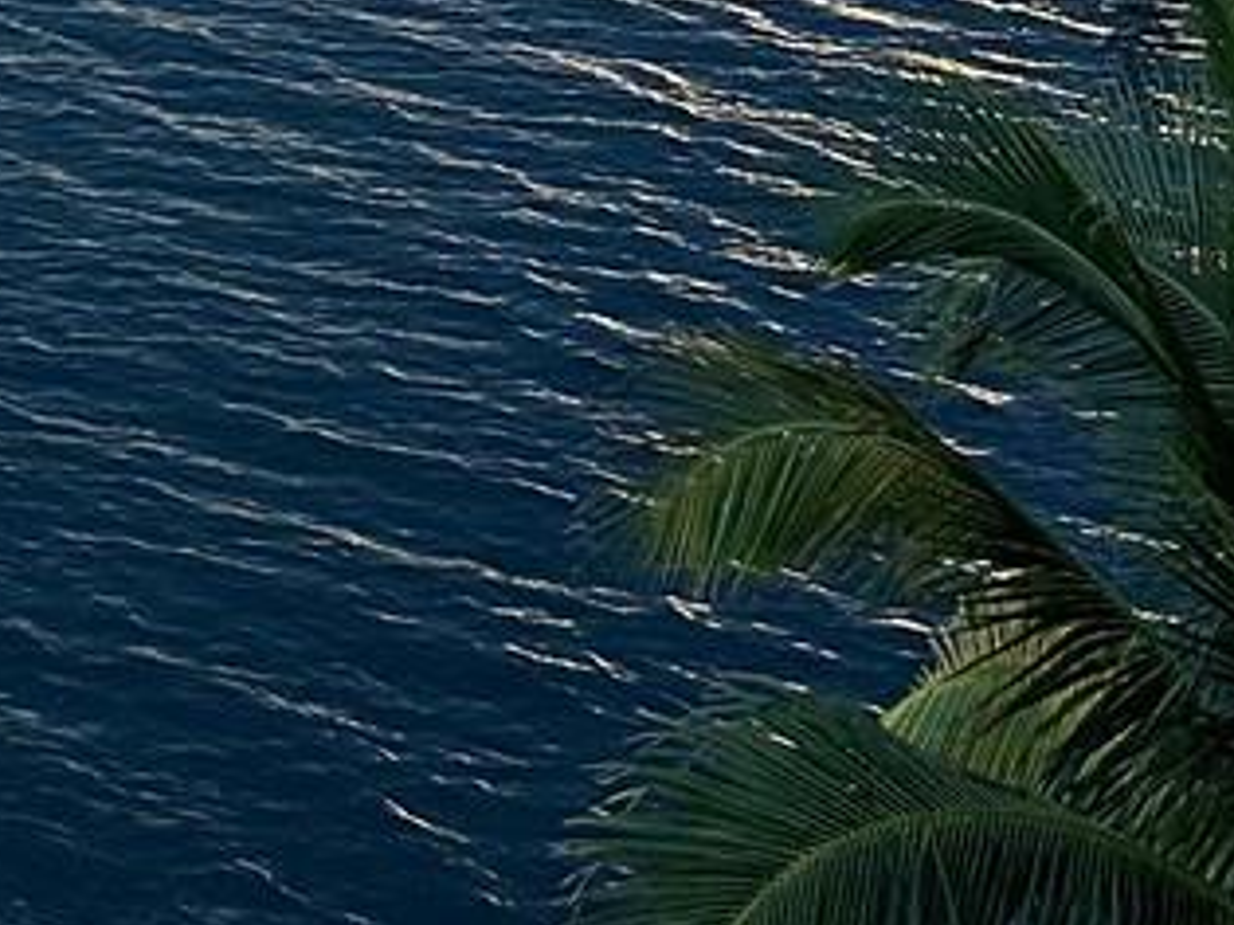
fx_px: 4347
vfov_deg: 10.6
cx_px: -313
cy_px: -1227
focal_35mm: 122
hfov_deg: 15.5
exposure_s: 1/60
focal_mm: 6.86
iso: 160
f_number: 1.78
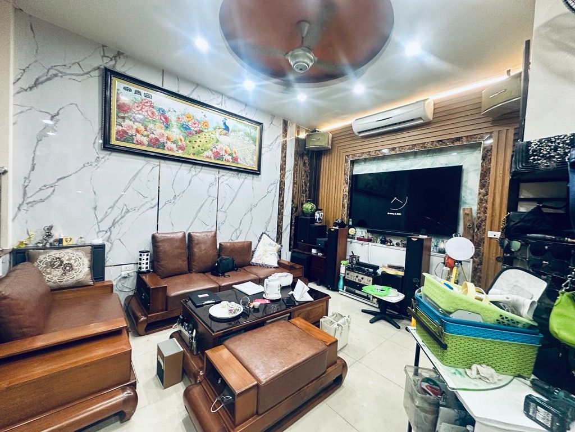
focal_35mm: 14
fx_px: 233
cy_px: 216
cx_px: 288
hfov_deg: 102.1
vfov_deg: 85.7
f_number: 2.2
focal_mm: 2.22
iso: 400
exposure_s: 1/50
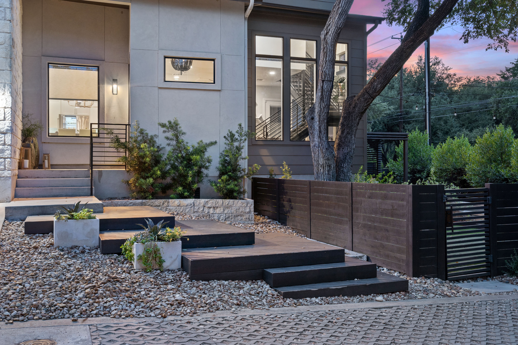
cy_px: 172
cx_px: 259
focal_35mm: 35
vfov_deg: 37.9
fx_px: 504
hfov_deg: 54.4
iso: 1000
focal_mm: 35
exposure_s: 3.2
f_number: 7.1
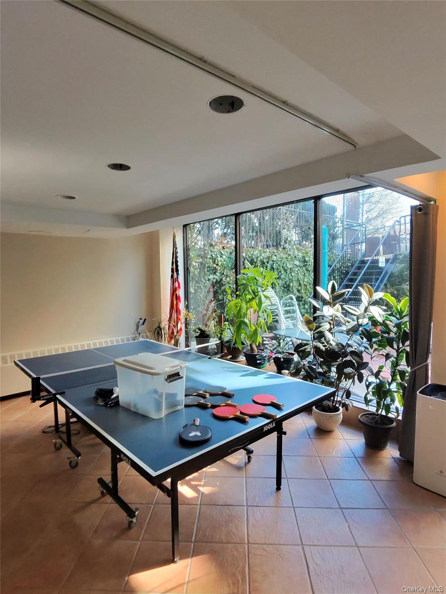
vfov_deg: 106.2
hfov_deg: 89.9
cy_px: 297
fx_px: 223
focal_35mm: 13
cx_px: 223
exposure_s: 1/59.9
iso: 116
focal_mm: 2.24
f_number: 2.2
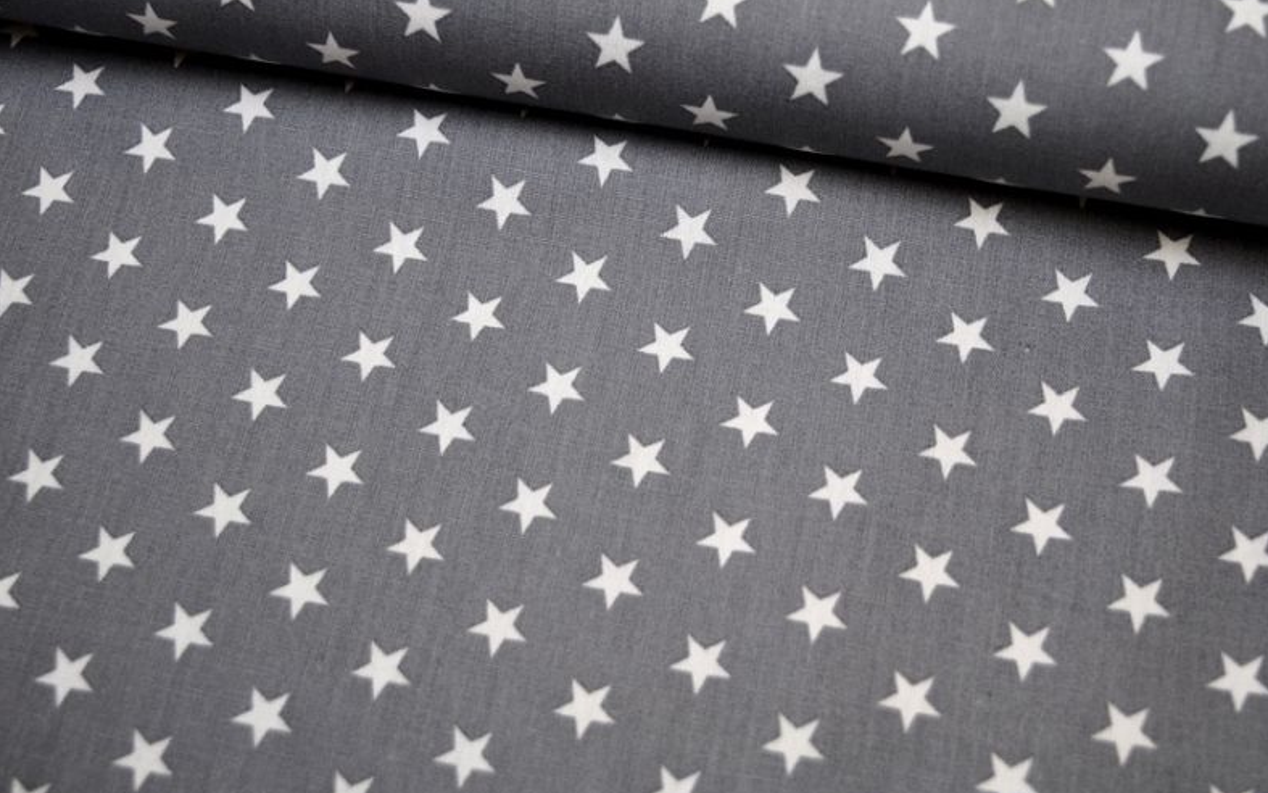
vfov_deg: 22.0
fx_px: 2039
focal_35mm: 59
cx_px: 641
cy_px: 394
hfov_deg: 34.5
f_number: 4.8
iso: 400
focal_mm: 38
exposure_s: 1/100
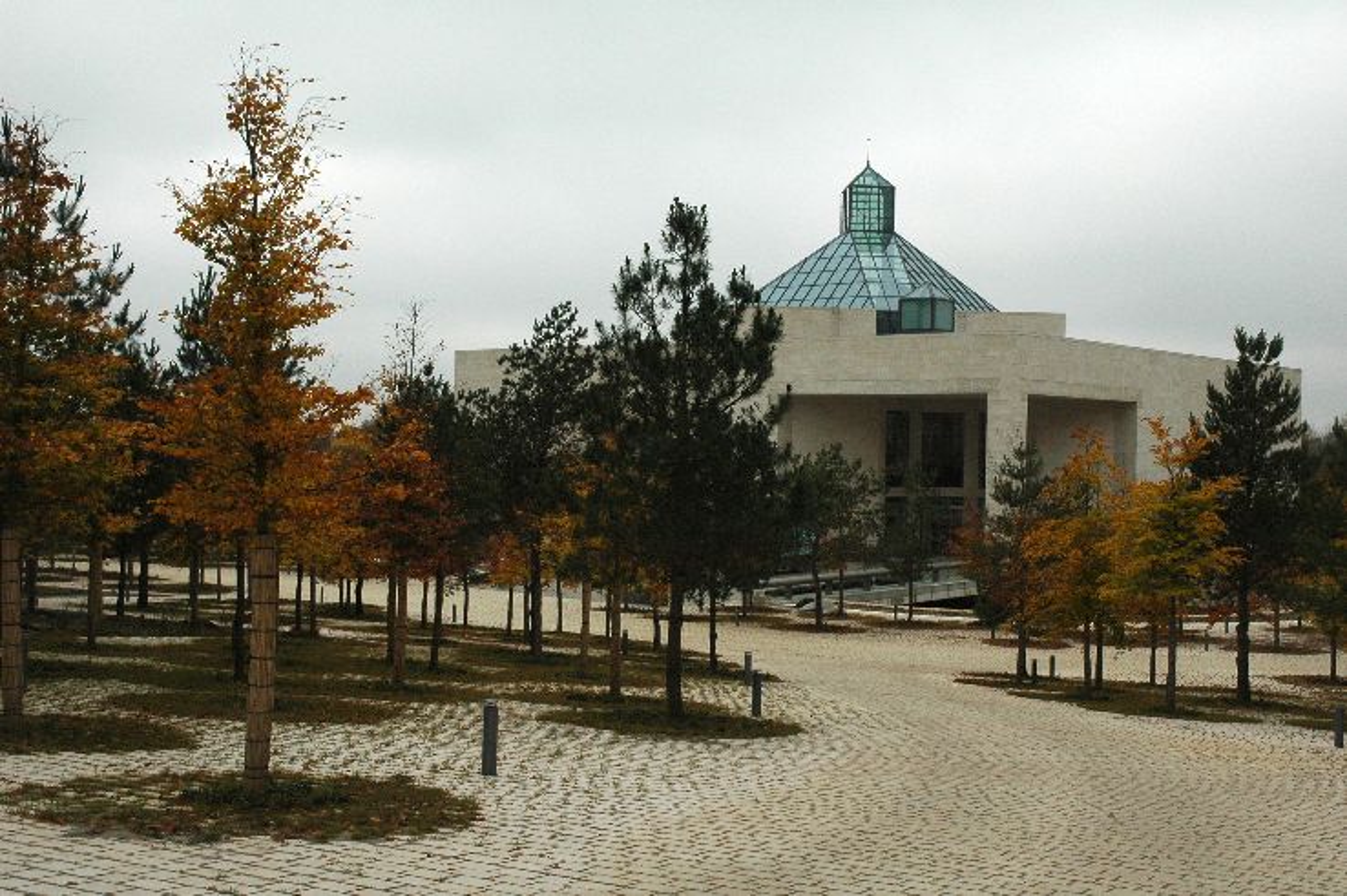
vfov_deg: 33.0
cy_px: 448
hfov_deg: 48.0
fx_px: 1514
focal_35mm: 40
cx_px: 674
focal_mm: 27
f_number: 11
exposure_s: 1/400
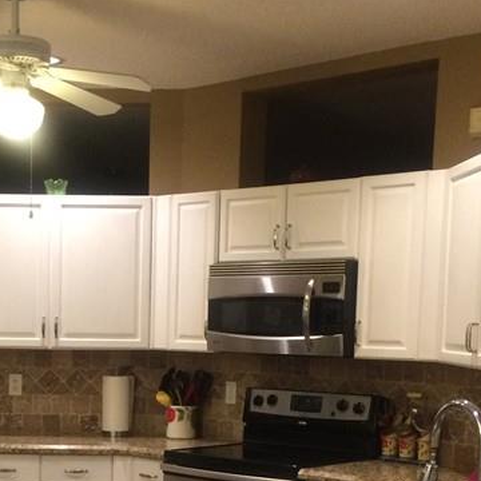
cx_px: 107
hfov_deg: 23.4
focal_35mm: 73
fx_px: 1148
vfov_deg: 23.0
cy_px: 445
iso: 200
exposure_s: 1/30
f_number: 2.2
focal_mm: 4.15
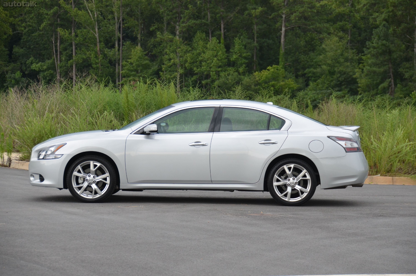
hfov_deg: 15.2
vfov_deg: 10.1
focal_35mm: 135
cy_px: 138
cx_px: 208
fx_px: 1557
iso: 800
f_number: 5.3
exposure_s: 1/500
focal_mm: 90
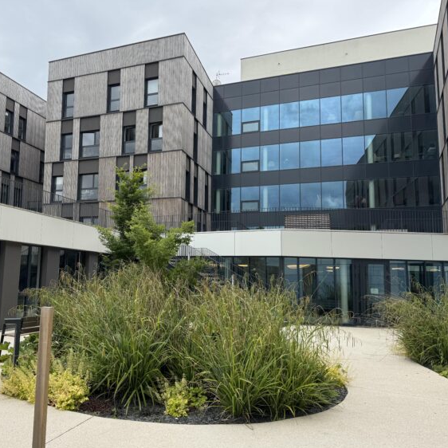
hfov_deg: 54.3
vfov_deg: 55.6
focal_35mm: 29
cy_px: 228
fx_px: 425
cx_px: 143
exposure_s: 1/2174
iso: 80
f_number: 1.78
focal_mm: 6.76
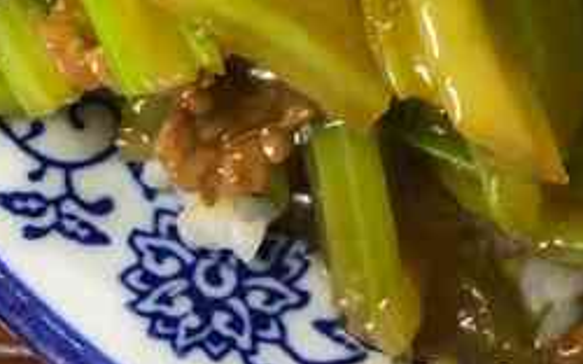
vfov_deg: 10.5
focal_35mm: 111
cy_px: -444
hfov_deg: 17.5
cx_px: 788
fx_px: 1763
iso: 100
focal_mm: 4
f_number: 1.8
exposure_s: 1/15
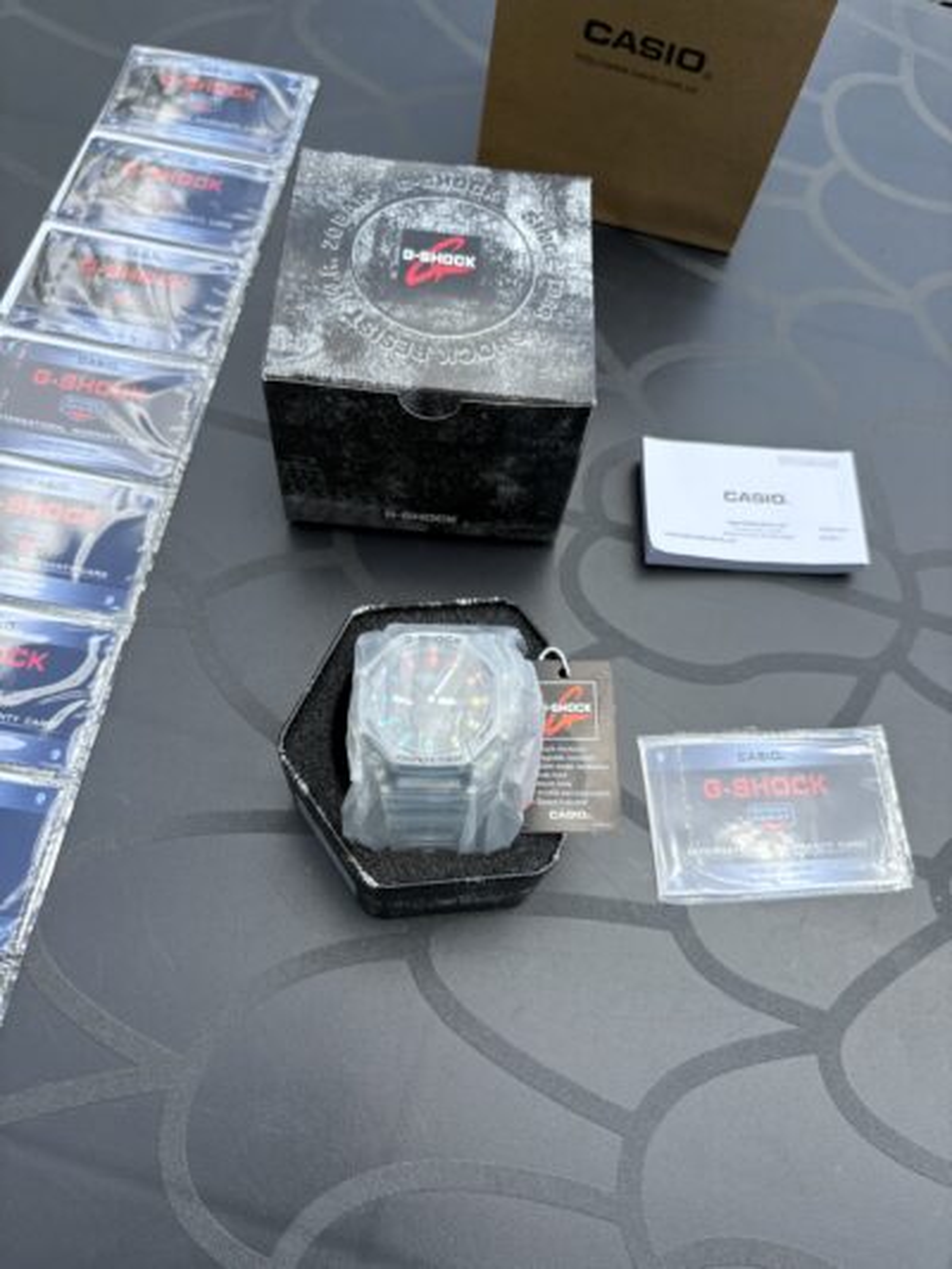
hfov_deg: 53.1
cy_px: 634
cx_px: 476
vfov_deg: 67.3
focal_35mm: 26
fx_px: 953
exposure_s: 1/1667
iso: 50
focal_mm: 5.96
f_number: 1.6
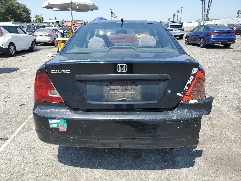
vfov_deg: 53.1
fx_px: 181
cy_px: 90
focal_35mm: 26
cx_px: 120
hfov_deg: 67.3
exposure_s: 1/2000
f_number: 1.5
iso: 50
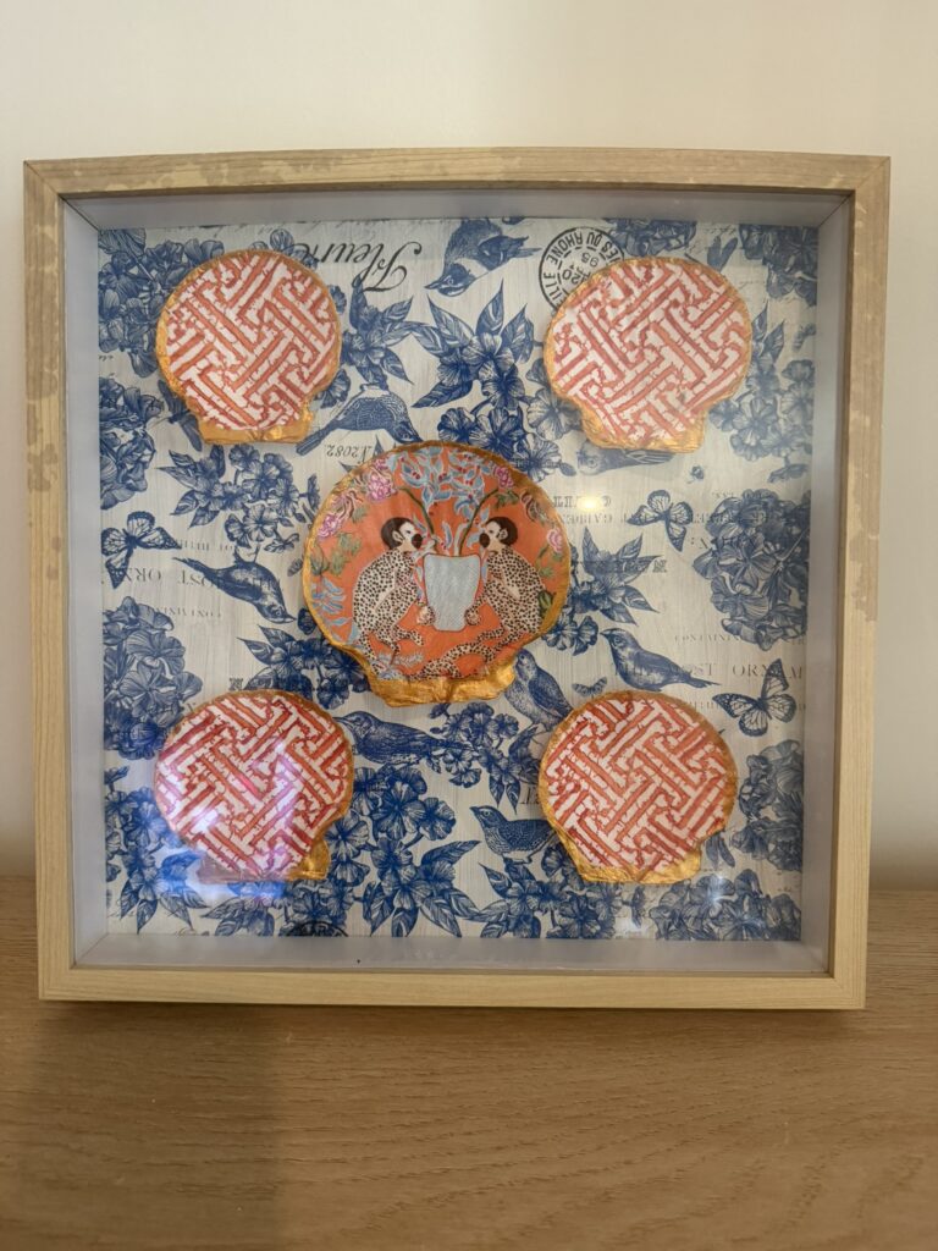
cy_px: 626
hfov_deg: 56.8
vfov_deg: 71.6
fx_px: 867
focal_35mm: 24
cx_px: 469
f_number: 1.78
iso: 320
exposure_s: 1/60
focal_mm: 6.76
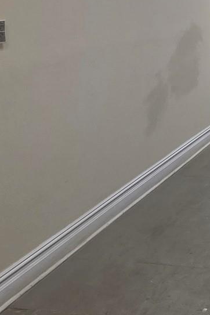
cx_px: 367
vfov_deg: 36.1
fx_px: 446
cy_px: 21
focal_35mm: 51
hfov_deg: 20.1
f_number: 1.9
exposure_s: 1/60
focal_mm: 2.2
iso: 160
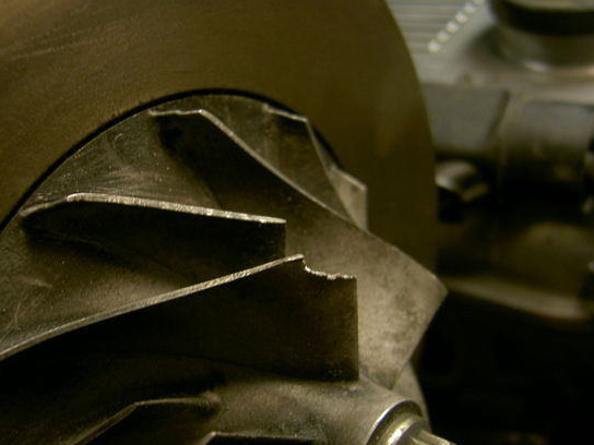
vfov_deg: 35.9
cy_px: 238
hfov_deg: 46.8
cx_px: 281
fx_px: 686
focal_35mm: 40
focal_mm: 5.6
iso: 50
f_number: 2.8
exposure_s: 1/8
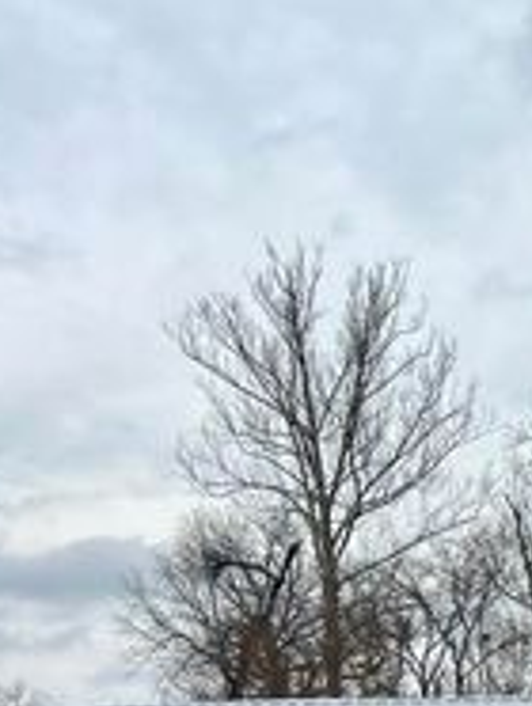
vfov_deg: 19.2
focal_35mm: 93
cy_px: 951
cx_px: 863
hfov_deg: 14.5
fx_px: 1901
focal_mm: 5.7
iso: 50
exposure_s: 1/2045
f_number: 1.5
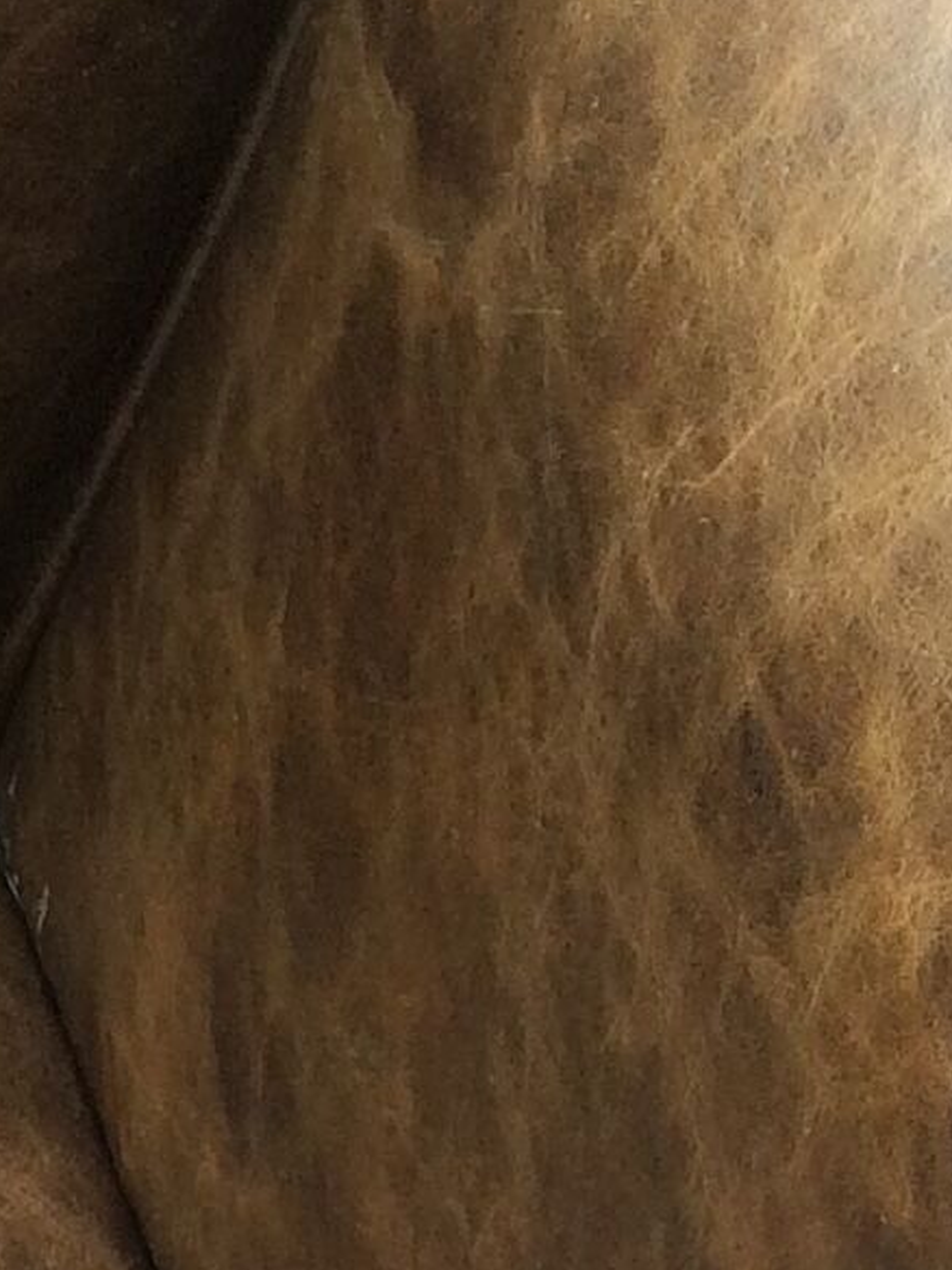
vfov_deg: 11.5
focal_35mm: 162
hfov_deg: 7.9
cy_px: 2094
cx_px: -1924
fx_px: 5940
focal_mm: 4.15
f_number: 2.2
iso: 40
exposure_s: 1/100
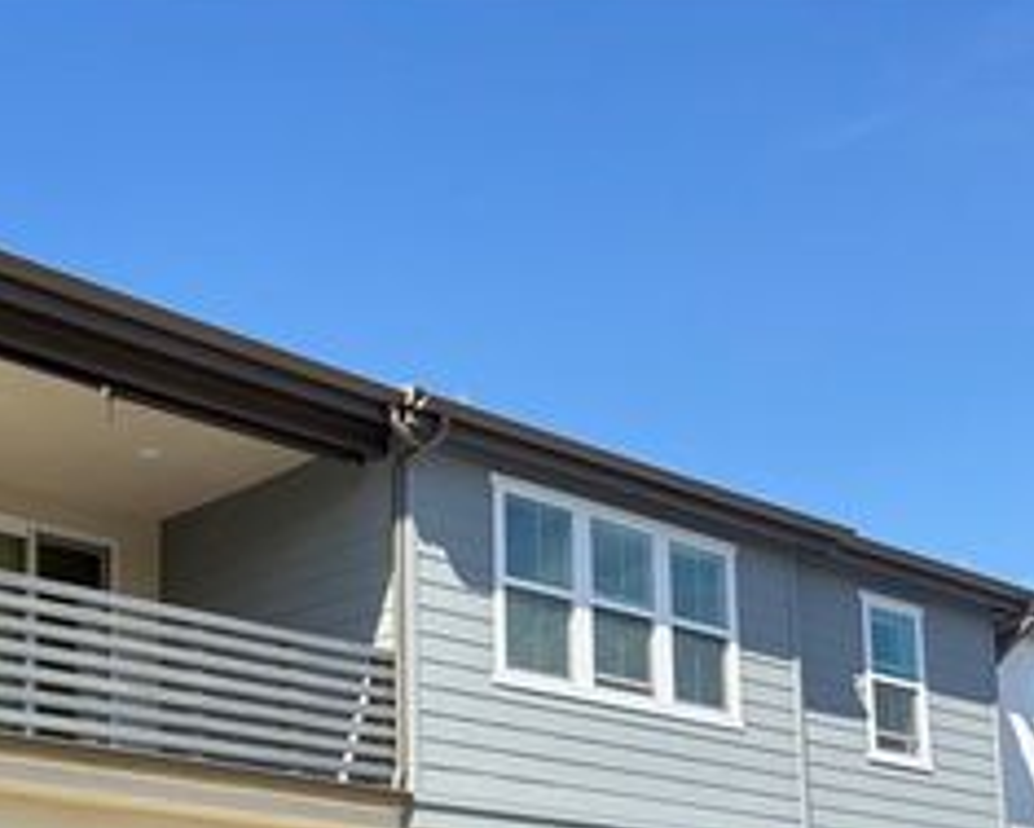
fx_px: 1653
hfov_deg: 32.4
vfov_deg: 26.8
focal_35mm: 54
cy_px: 799
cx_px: 35
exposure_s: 1/1135
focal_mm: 5.96
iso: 50
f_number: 1.6
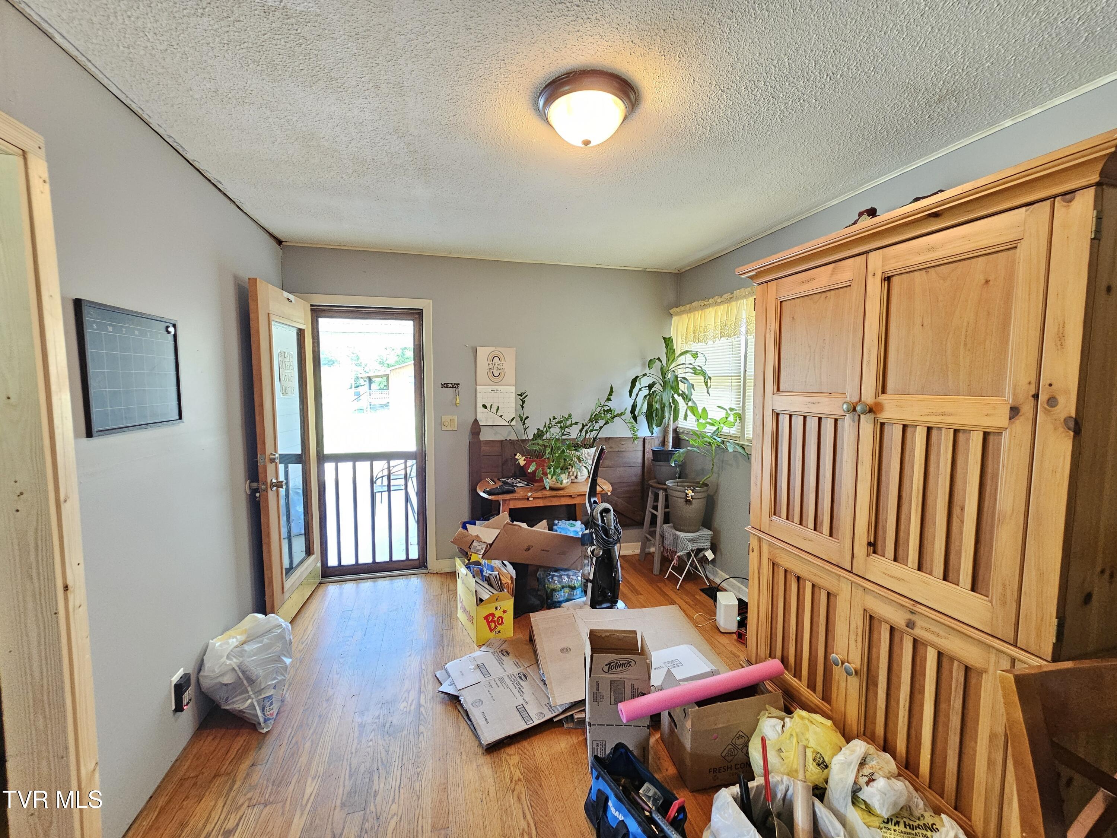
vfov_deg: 89.9
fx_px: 419
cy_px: 419
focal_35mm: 13
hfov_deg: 106.2
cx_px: 558
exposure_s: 1/30
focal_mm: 2.2
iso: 400
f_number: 2.2
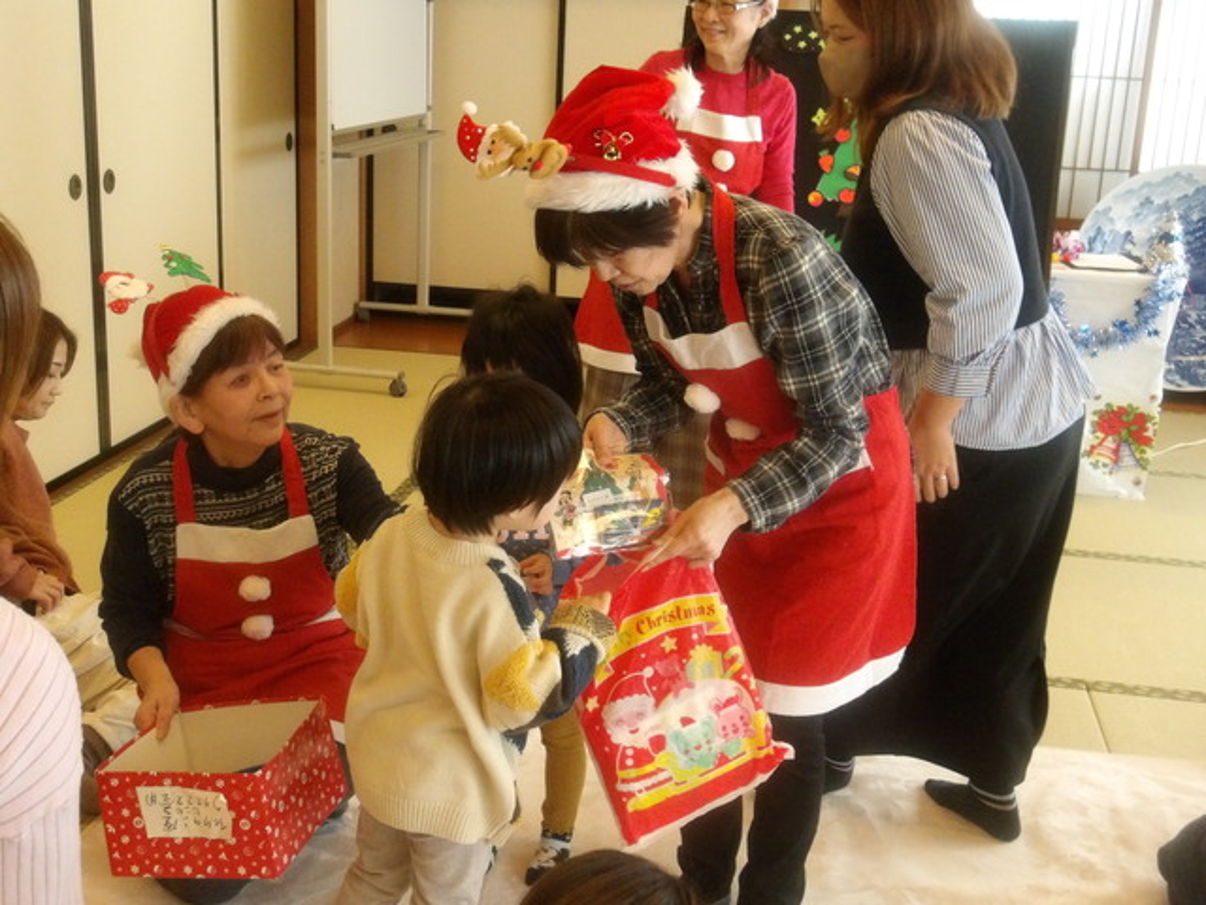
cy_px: 452
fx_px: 1463
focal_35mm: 42
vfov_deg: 34.3
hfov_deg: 44.8
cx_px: 603
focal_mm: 7.6
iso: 800
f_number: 3.7
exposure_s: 1/200
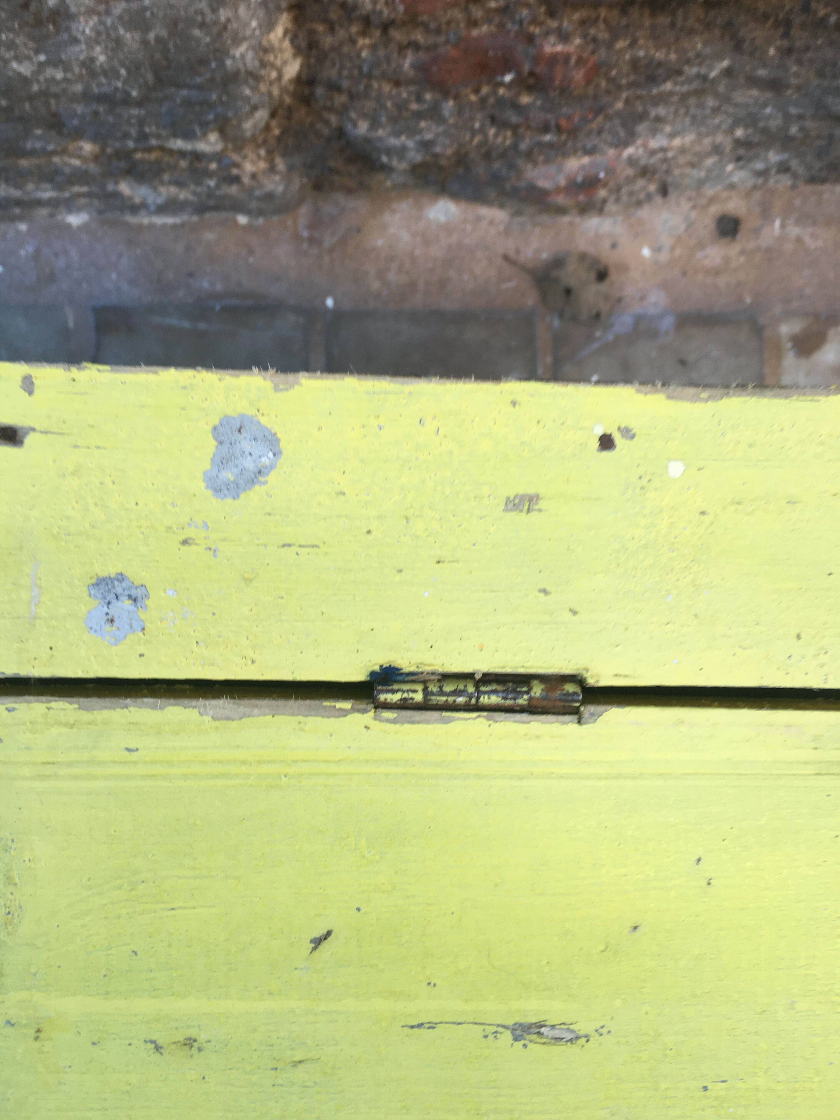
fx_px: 938
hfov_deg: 48.2
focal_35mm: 29
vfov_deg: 61.7
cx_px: 420
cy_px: 560
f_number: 2.2
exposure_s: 1/50
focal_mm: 4.15
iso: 25
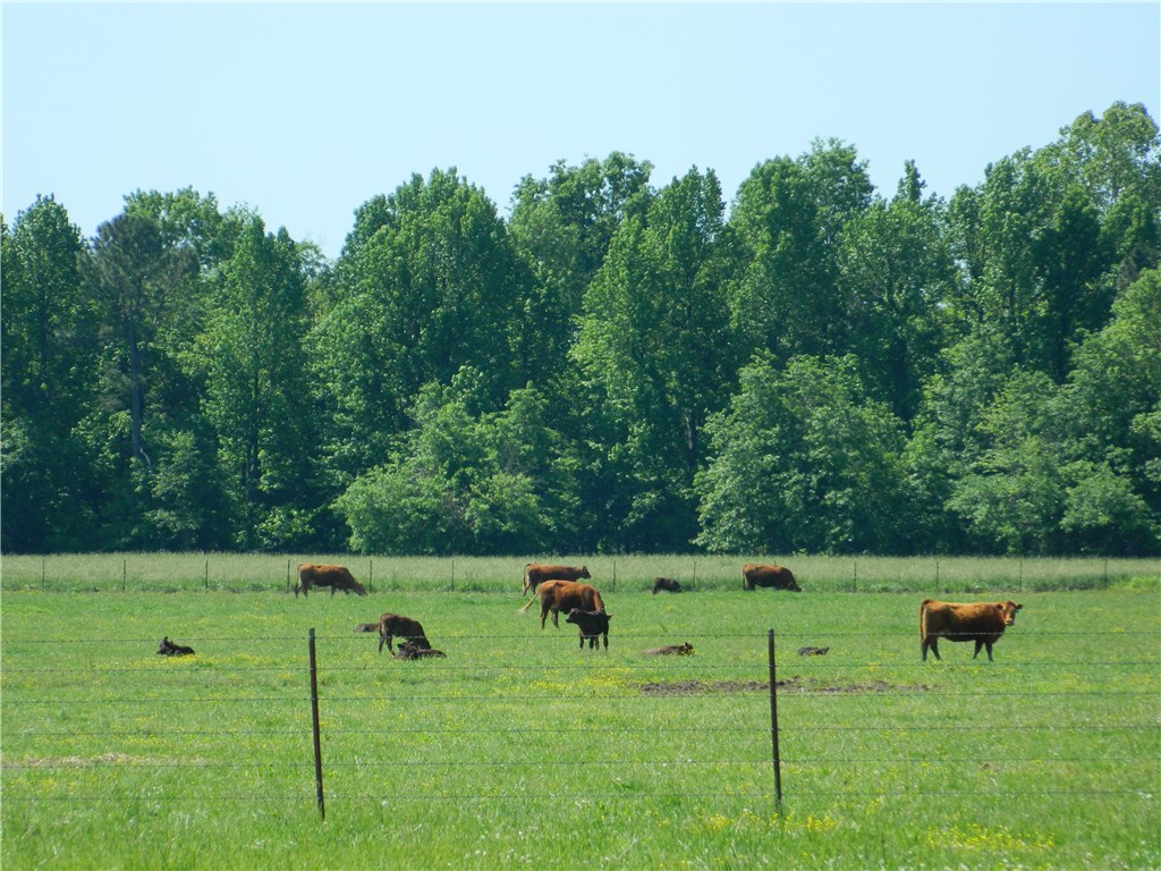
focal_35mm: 395
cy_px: 436
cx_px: 580
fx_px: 13248
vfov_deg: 3.8
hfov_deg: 5.0
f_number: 5.7
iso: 80
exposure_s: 1/200
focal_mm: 71.2
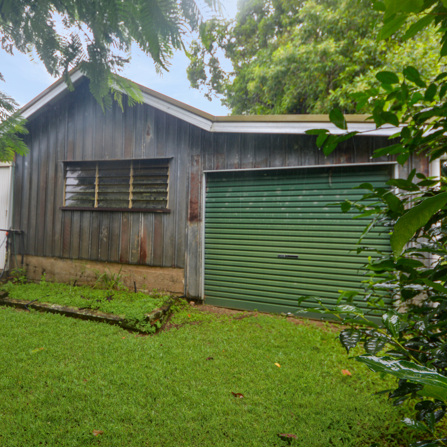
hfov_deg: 82.6
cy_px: 218
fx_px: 248
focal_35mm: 17
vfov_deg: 84.0
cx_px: 171
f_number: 5.6
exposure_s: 1/125
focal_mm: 8.5
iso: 125
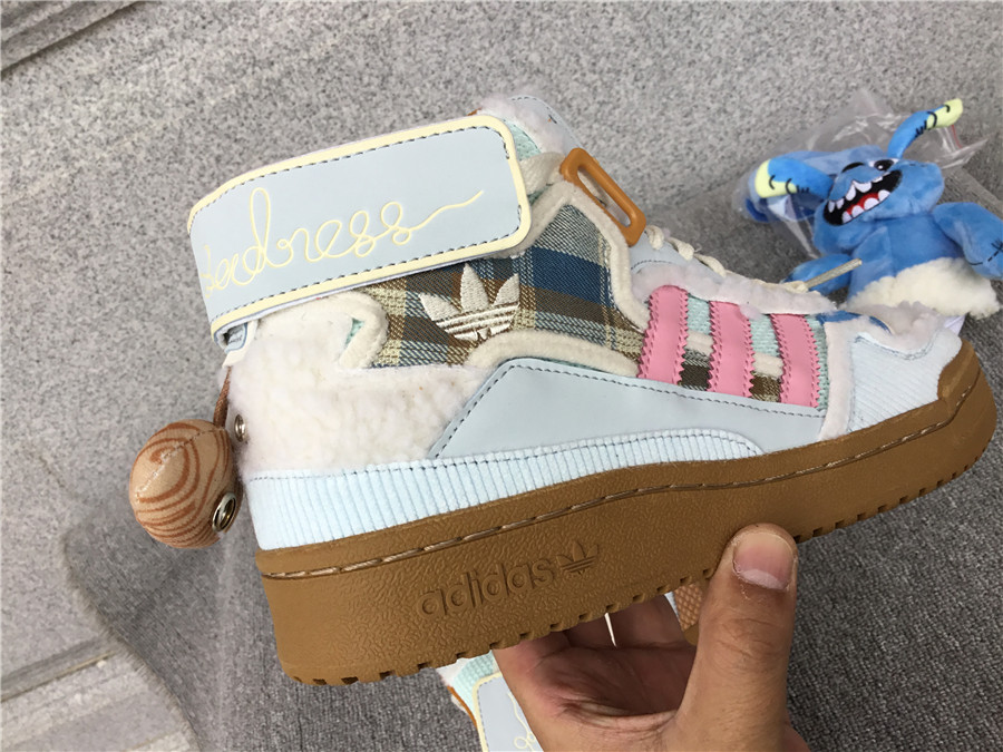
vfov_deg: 45.4
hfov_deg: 58.4
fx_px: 898
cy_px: 376
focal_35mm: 31
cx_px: 502
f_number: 2.4
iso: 32
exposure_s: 1/100
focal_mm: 3.3
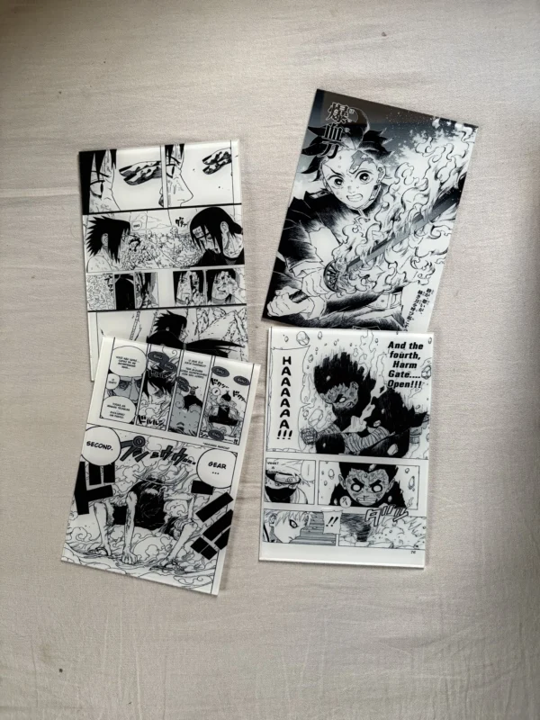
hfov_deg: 53.1
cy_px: 360
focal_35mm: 26
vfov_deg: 67.3
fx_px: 541
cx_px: 270
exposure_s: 1/60
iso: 160
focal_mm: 5.96
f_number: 1.6
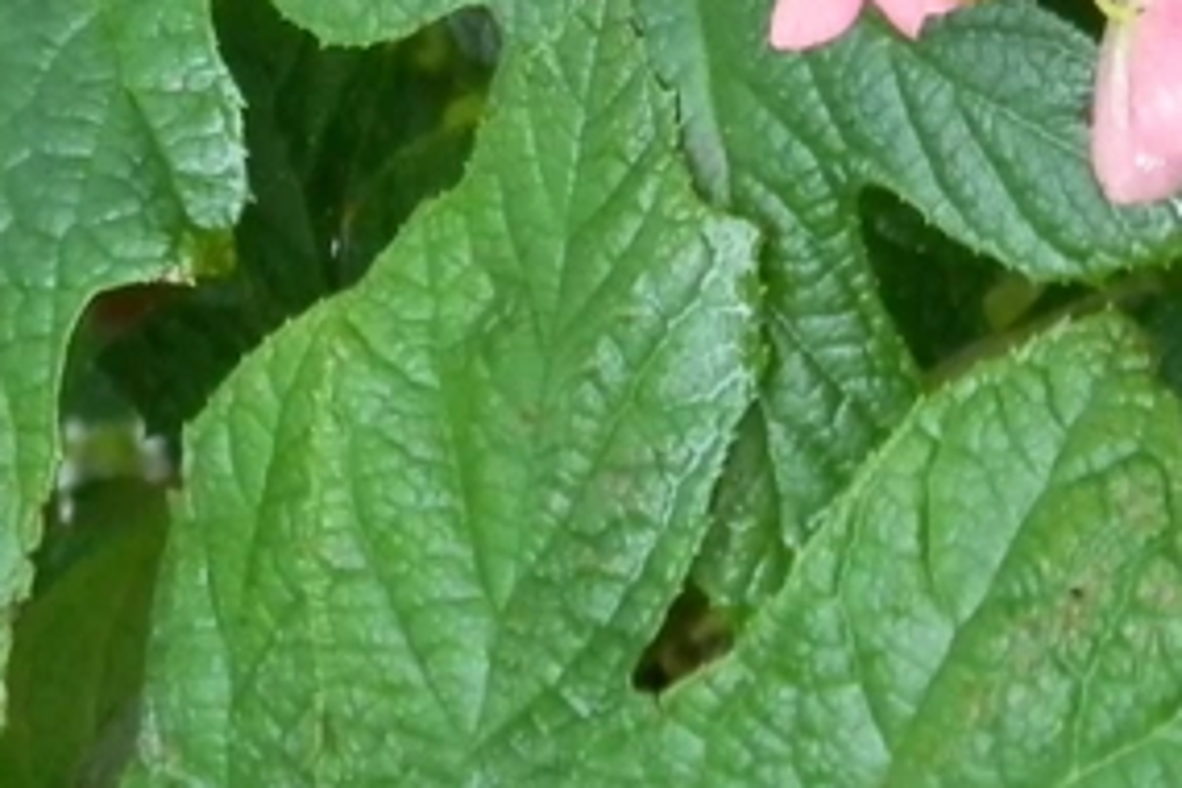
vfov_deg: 7.2
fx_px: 6139
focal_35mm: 187
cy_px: -498
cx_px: 1680
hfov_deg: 10.7
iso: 400
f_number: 4.3
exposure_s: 1/4.4
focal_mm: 12.2
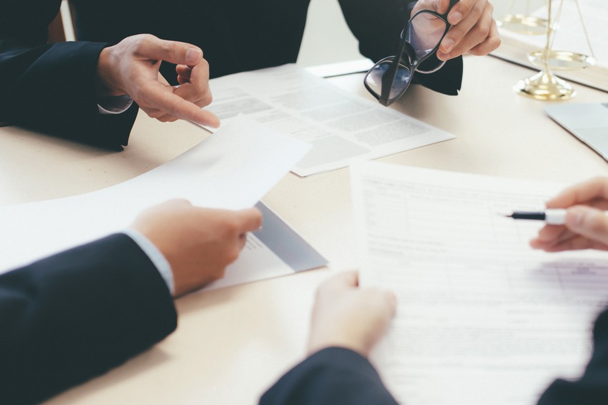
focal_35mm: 71
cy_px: 177
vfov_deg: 19.2
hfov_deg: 28.3
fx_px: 1199
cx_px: 384
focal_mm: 35
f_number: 2
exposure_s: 1/125
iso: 250
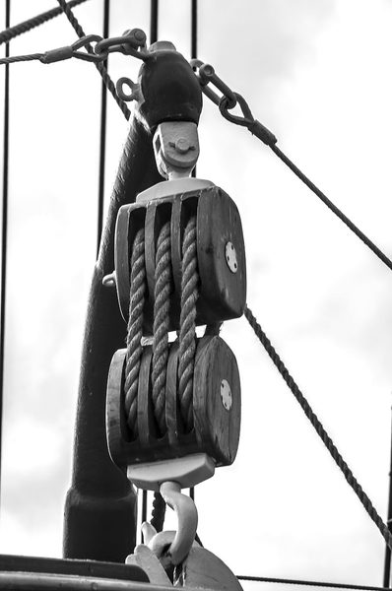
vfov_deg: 8.9
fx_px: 3810
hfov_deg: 5.9
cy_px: 296
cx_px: 196
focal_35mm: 232
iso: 200
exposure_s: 1/100
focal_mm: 155
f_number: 16
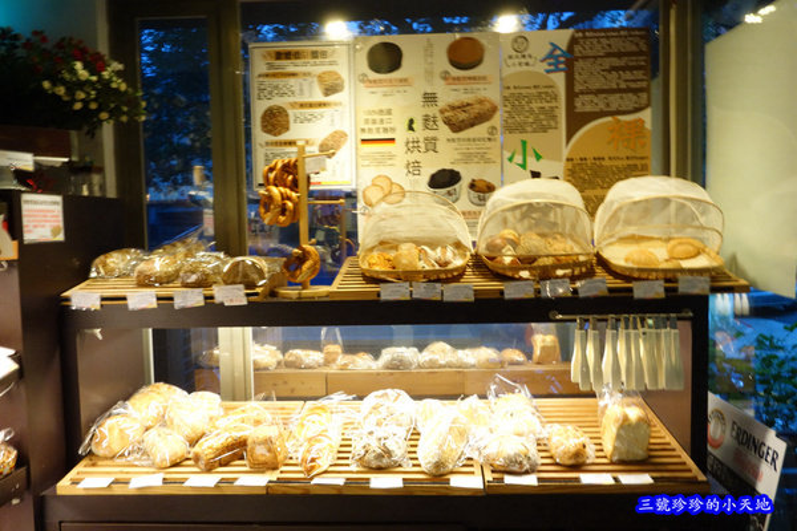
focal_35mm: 28
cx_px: 398
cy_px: 266
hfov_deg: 65.5
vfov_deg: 46.4
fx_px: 620
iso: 1000
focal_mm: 10.4
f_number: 9
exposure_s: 1/4
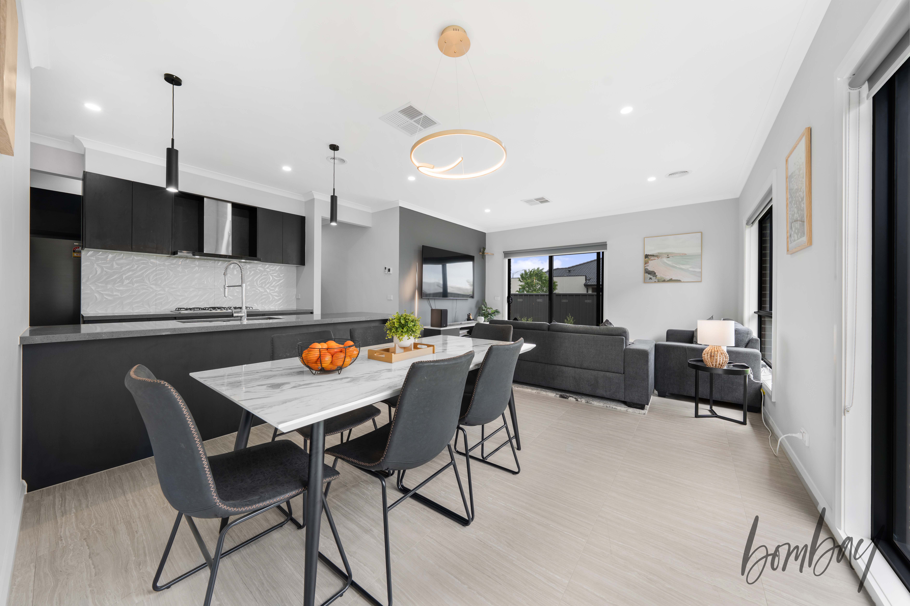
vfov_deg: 90.0
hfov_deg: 112.6
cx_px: 455
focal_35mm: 12
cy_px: 303
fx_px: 303
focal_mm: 12
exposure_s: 1/15
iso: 125
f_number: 8
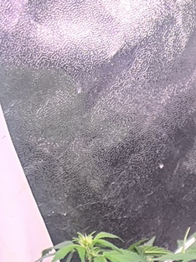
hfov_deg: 9.3
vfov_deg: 11.9
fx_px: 1050
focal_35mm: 139
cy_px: 602
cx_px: 505
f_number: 1.5
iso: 50
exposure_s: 1/305
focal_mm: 5.7
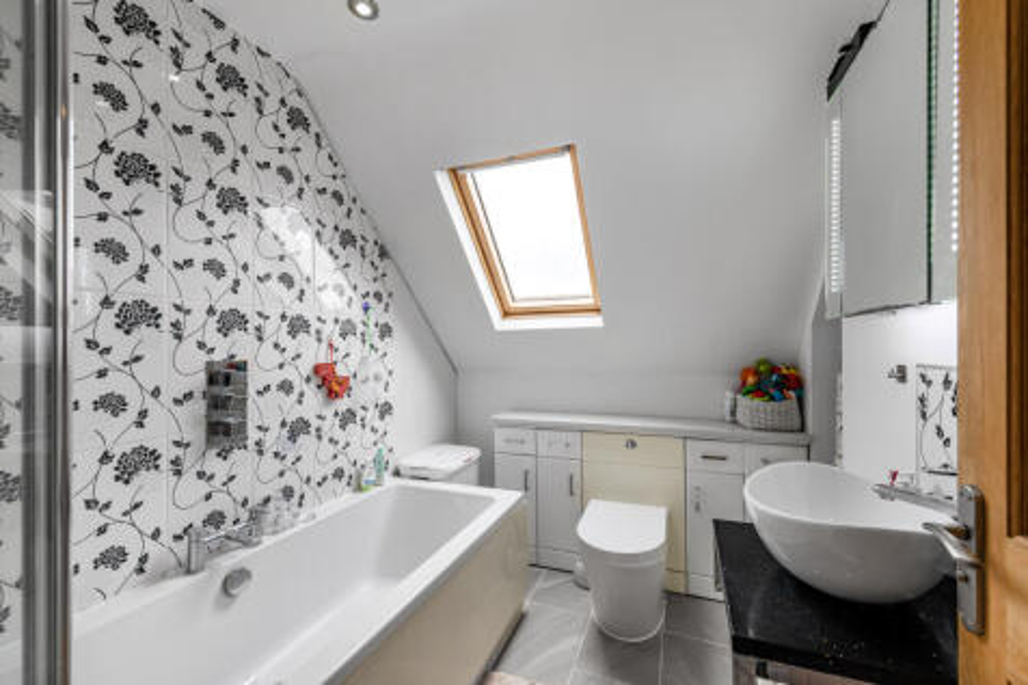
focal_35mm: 14
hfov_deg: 104.3
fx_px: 400
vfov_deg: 81.2
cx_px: 514
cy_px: 342
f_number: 8
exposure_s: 1/20
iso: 100
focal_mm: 14
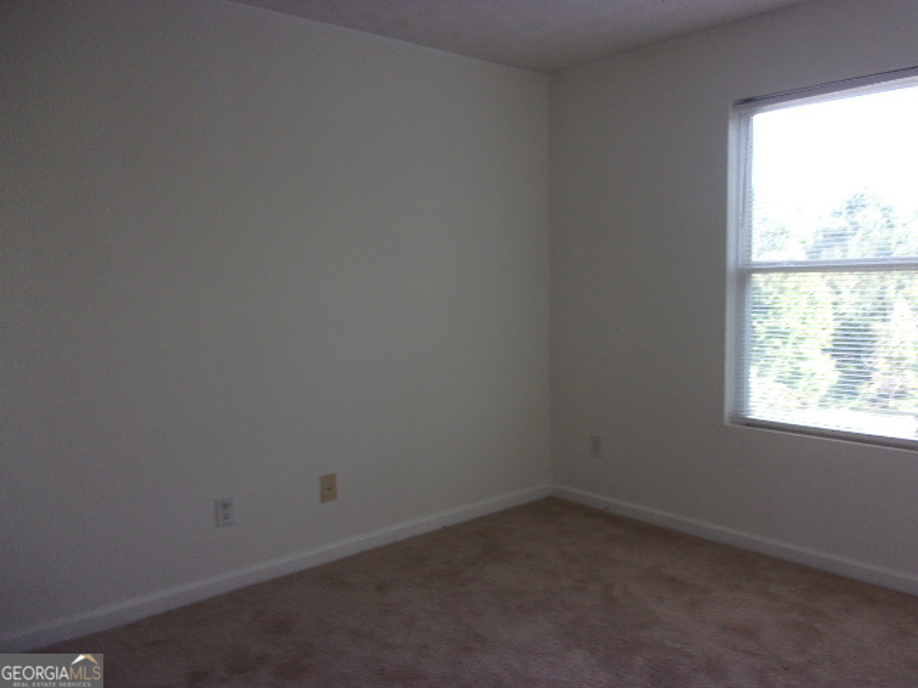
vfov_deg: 49.7
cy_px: 344
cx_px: 459
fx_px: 743
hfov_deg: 63.4
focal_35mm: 28
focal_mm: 5.1
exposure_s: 1/34
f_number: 3.9
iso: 91
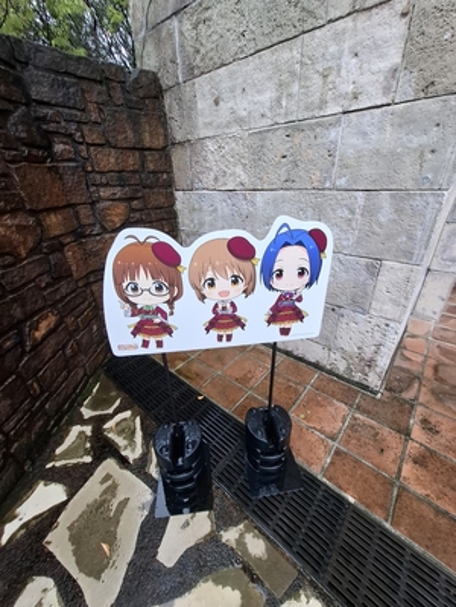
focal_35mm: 13
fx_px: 228
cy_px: 304
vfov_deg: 106.2
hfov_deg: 89.9
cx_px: 228
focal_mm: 1.74
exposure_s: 1/50
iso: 40
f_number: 2.2
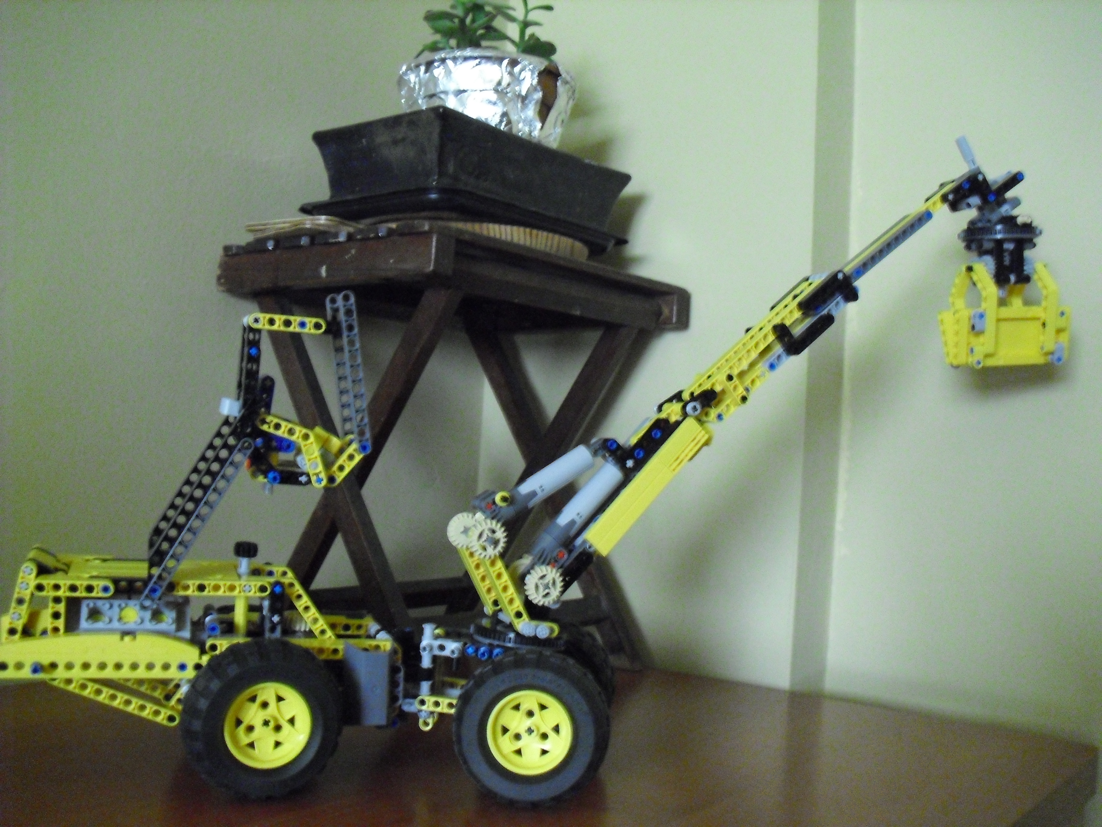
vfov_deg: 39.7
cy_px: 414
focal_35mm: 36
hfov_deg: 51.4
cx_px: 551
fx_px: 1146
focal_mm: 6.3
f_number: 3.1
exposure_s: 1/13
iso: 800
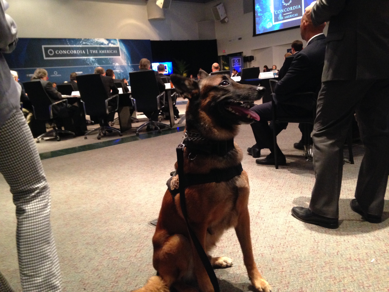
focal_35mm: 33
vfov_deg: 42.9
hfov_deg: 55.4
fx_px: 371
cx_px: 194
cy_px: 146
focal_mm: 4.12
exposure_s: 1/15
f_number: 2.4
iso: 400
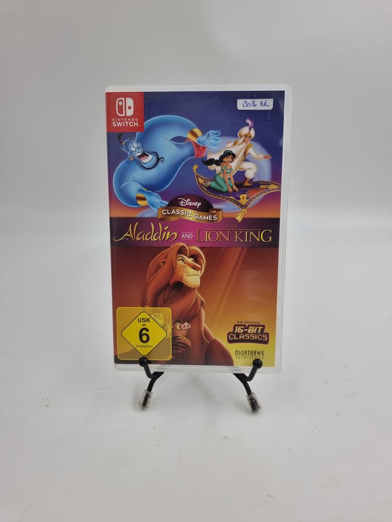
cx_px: 196
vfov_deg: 71.6
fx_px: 362
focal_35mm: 24
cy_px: 261
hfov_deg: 56.8
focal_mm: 6.7
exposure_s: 1/127
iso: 50
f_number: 1.8
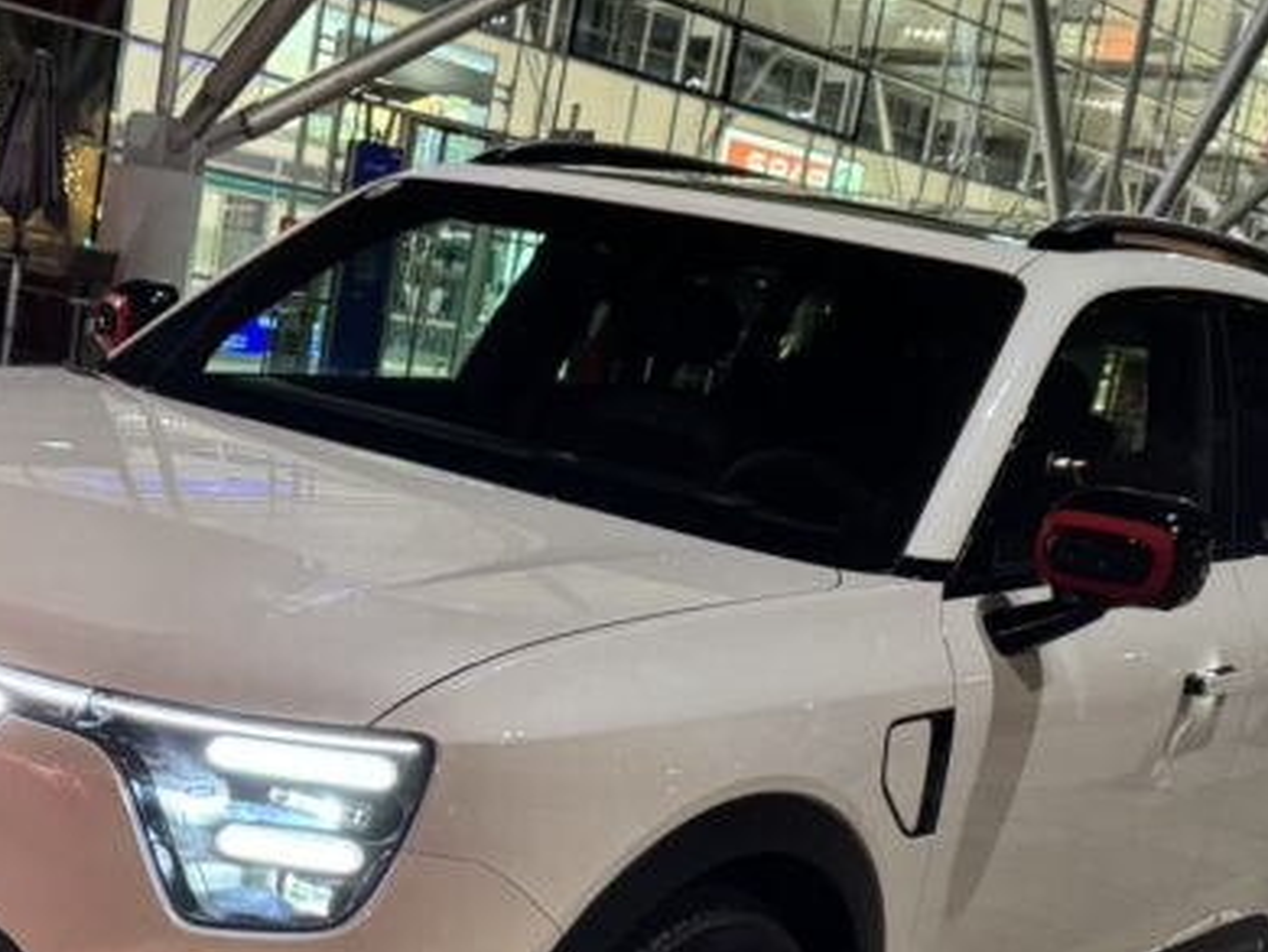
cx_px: 293
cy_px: 669
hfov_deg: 30.1
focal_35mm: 63
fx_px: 2309
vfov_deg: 23.2
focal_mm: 6.76
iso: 640
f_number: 1.78
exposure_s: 1/55
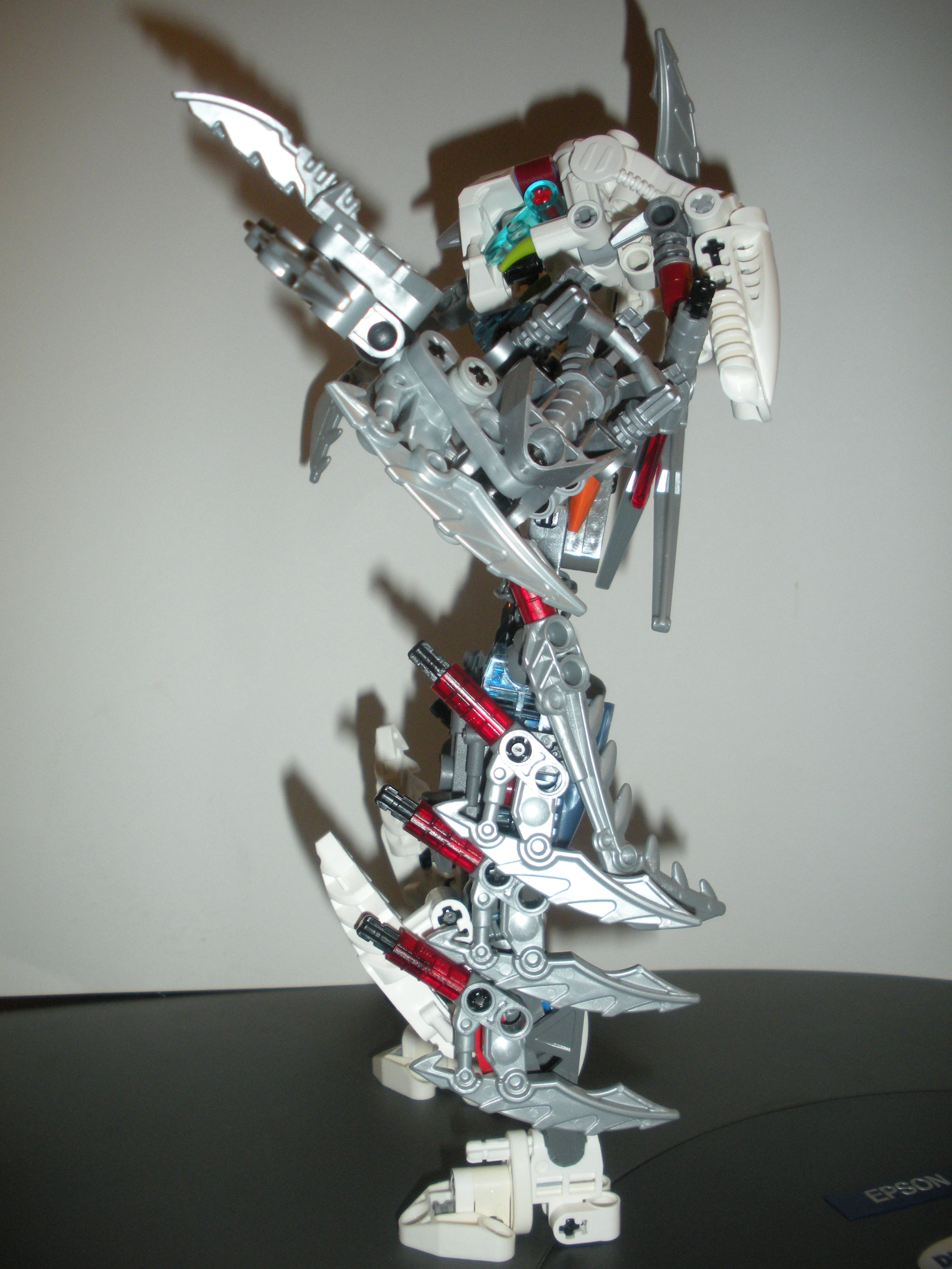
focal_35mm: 35
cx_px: 476
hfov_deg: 40.7
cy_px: 634
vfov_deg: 52.6
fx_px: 1283
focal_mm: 6.3
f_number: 3.5
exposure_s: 1/60
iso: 200
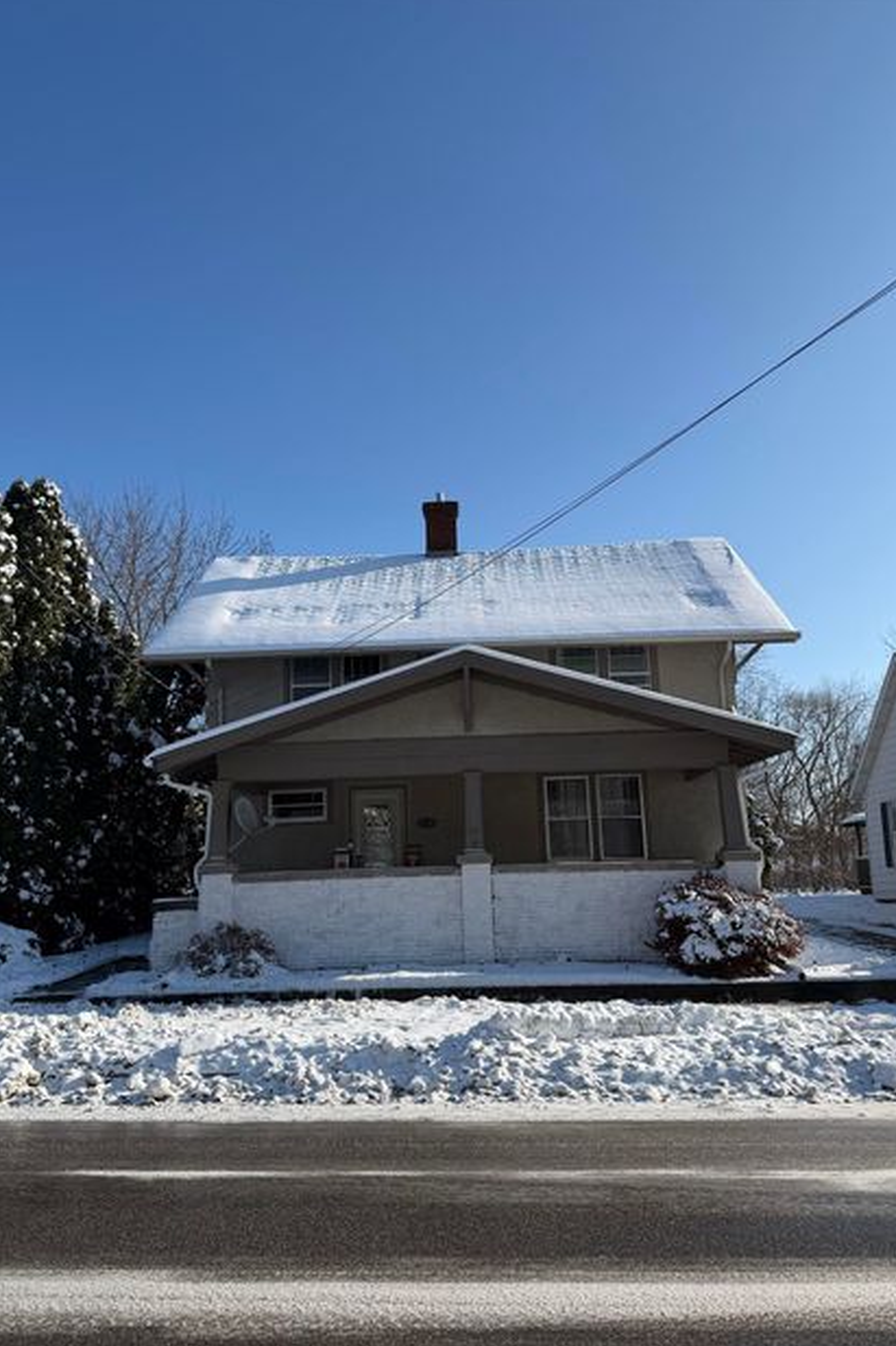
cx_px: 436
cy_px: 714
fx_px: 1008
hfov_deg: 47.9
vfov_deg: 67.3
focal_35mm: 27
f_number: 1.78
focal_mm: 6.76
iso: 80
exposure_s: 1/6173
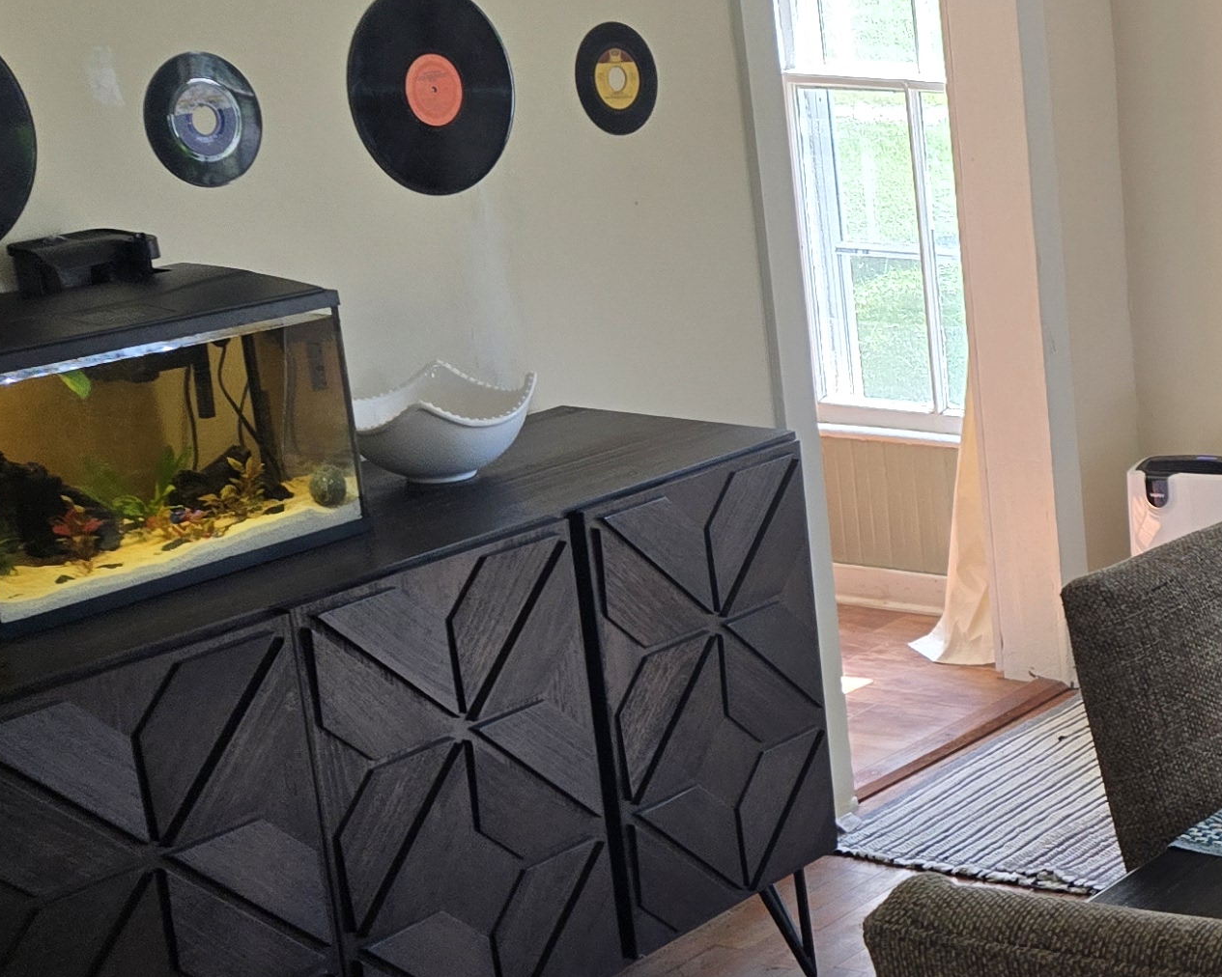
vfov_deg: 21.5
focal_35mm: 71
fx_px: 2568
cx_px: 1631
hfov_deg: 23.4
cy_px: 652
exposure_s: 1/120
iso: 80
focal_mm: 5.4
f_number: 1.8
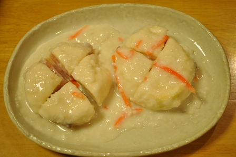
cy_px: 78
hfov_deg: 31.9
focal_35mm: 63
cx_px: 118
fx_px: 413
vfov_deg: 21.5
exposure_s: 1/60
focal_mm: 42
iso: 800
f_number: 5.6
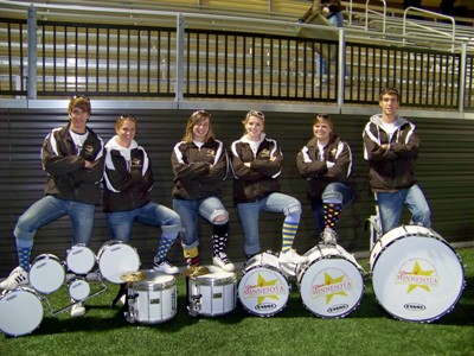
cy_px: 178
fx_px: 493
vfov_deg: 39.7
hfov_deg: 51.4
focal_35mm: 36
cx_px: 237
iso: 200
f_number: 2.8
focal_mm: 5.85
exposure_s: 1/30
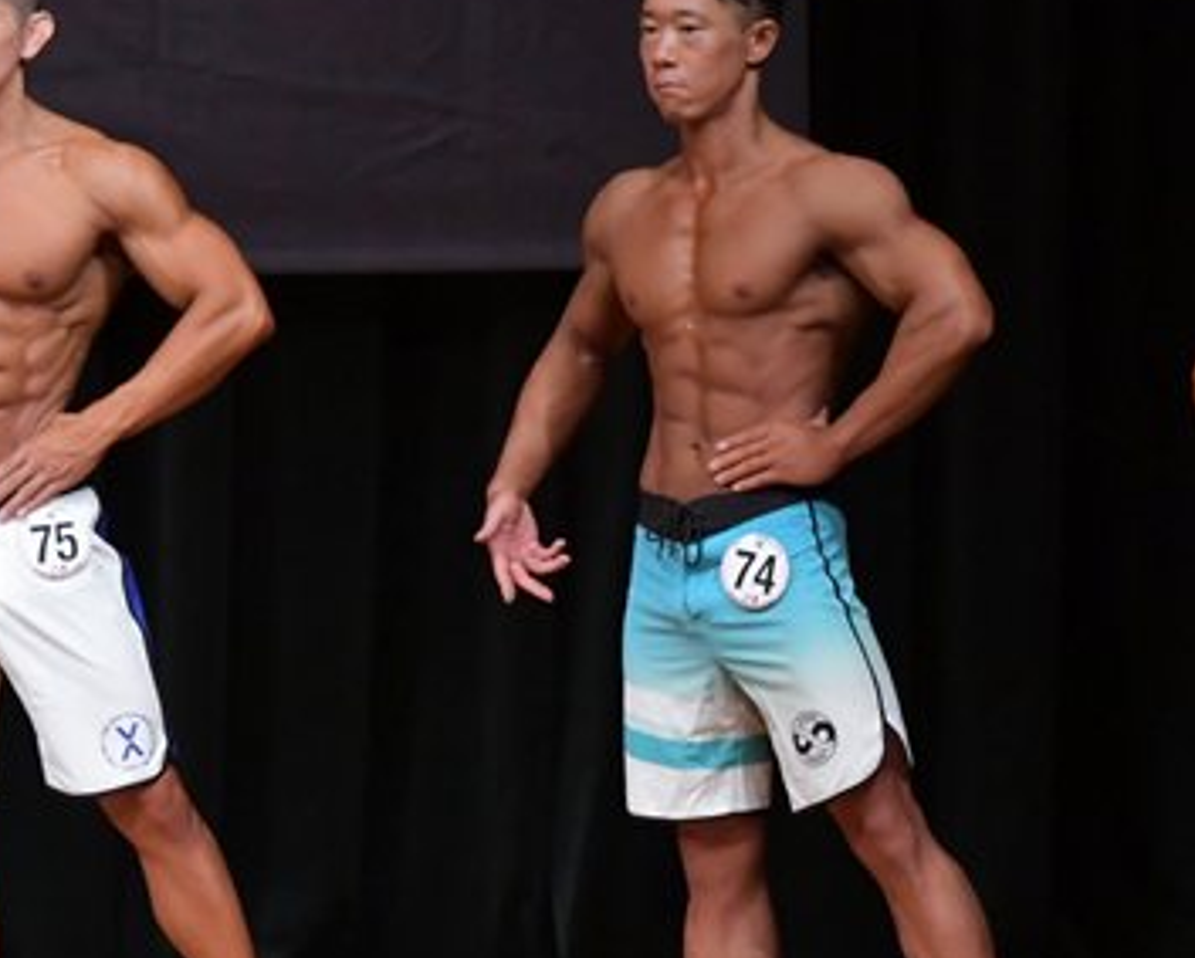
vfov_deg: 3.1
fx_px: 17486
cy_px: 552
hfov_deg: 3.9
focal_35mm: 494
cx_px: 509
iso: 5000
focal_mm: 160
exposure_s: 1/400
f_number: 5.6
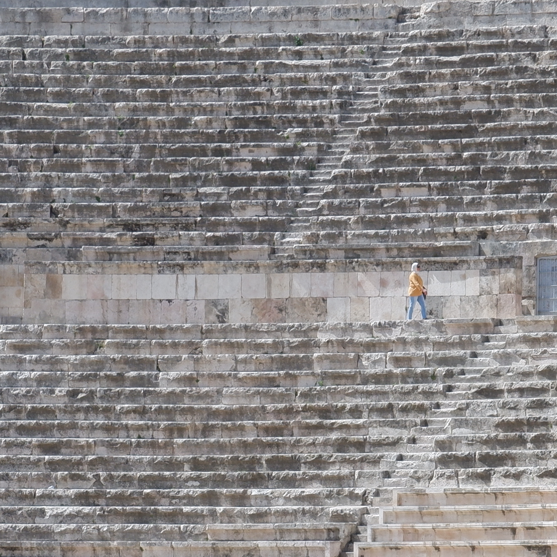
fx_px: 5188
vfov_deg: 6.1
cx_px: 560
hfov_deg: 6.1
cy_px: 485
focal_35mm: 285
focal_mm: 50
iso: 200
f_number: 8
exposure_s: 1/340
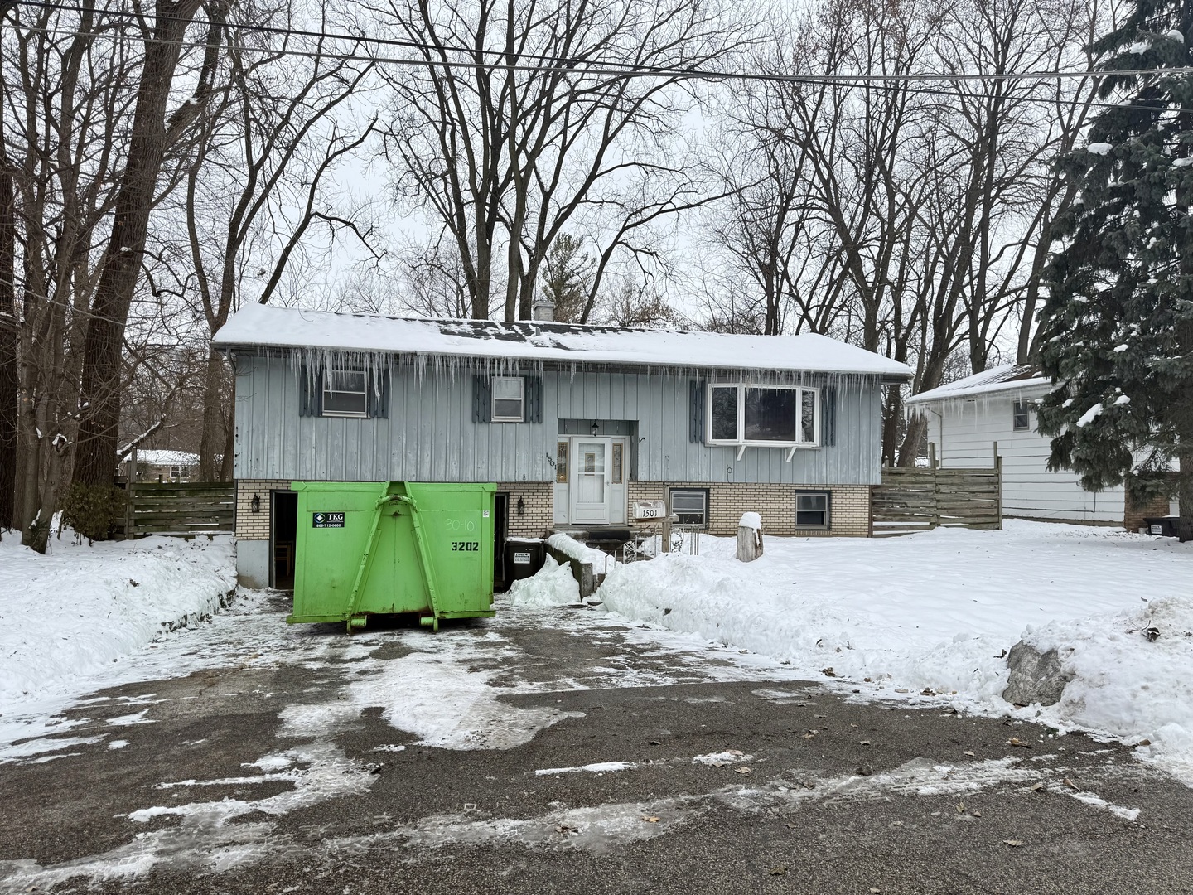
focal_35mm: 24
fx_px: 827
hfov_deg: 71.6
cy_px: 448
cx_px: 596
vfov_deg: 56.8
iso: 80
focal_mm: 6.76
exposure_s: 1/1855
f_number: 1.78
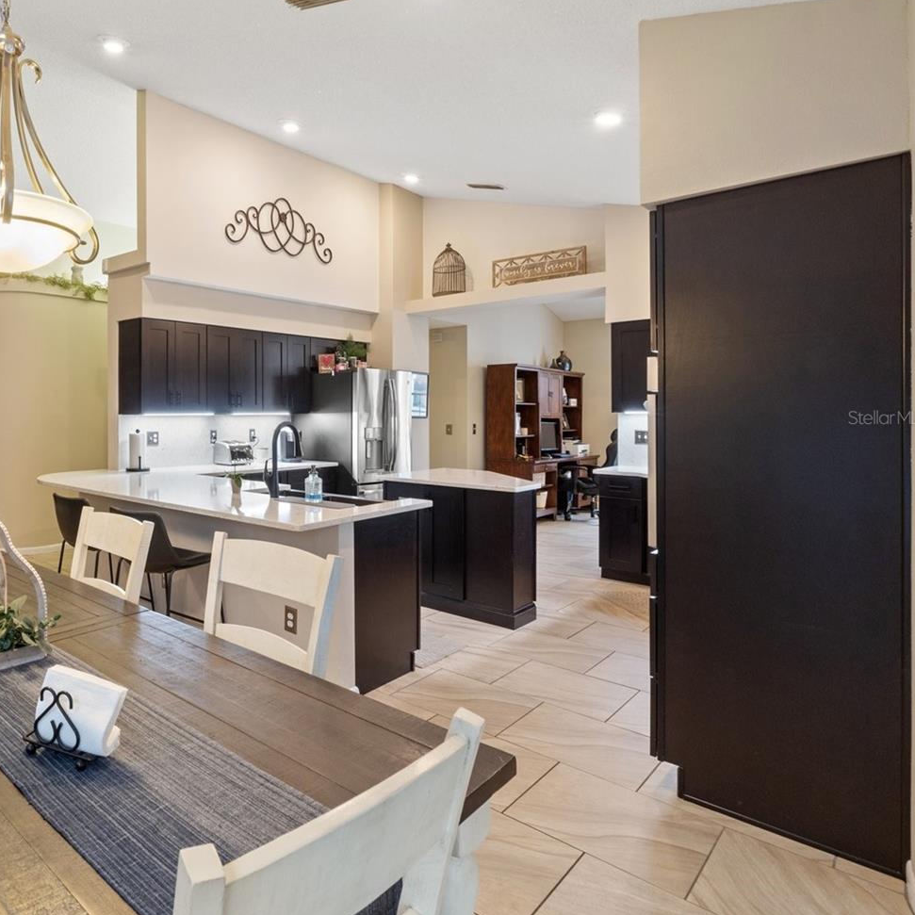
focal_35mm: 22
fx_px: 659
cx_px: 178
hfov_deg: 63.3
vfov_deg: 69.4
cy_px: 417
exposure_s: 1/2.5
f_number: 8
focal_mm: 10.5
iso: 400
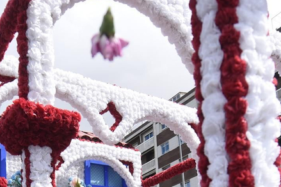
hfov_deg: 38.1
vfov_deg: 22.7
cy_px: 264
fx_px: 398
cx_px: 79
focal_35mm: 51
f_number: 3.5
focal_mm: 14
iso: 100
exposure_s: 1/1000
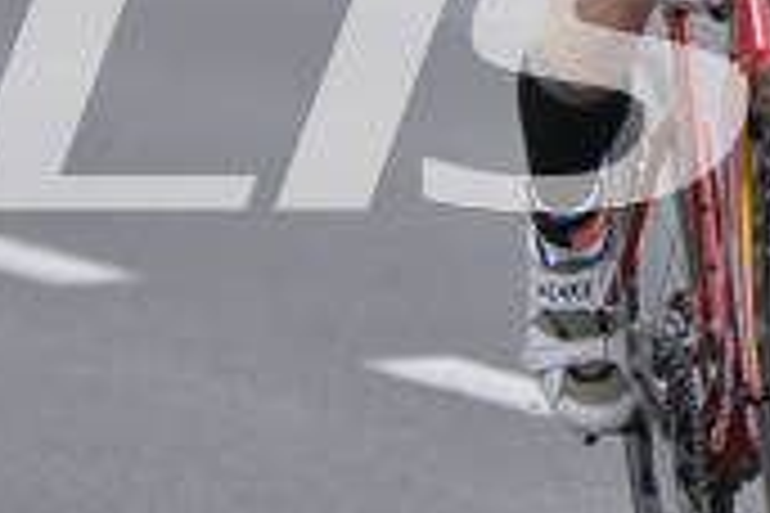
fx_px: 30348
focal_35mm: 1419
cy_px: -142
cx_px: 617
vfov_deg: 1.0
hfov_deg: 1.5
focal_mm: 380
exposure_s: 1/1600
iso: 400
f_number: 6
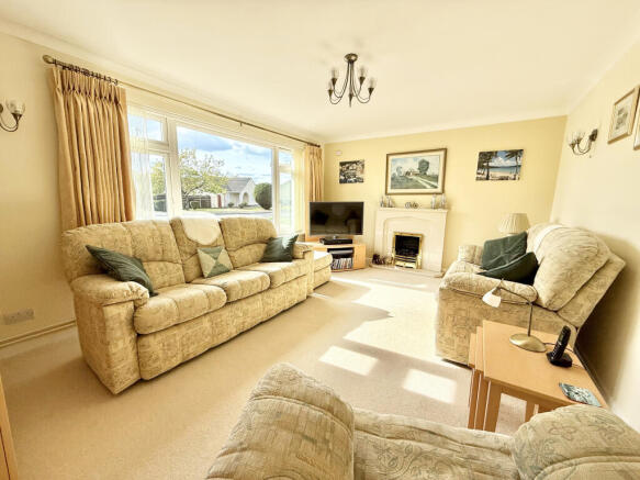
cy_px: 240
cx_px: 320
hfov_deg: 102.1
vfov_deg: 85.7
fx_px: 259
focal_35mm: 14
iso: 64
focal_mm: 2.22
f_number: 2.2
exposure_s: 1/619
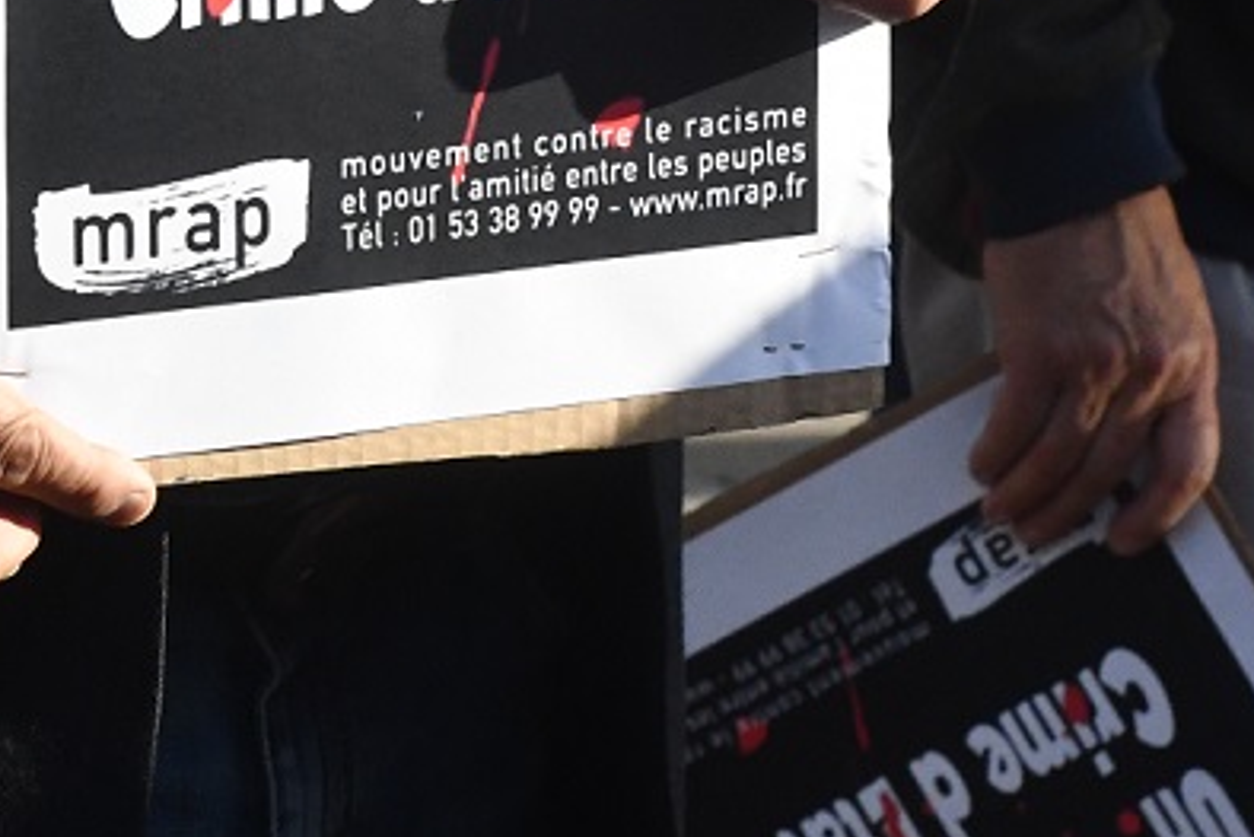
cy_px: -337
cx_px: 274
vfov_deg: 3.3
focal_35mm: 410
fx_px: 14286
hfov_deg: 5.0
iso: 2500
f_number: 18
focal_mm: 92
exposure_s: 1/1250
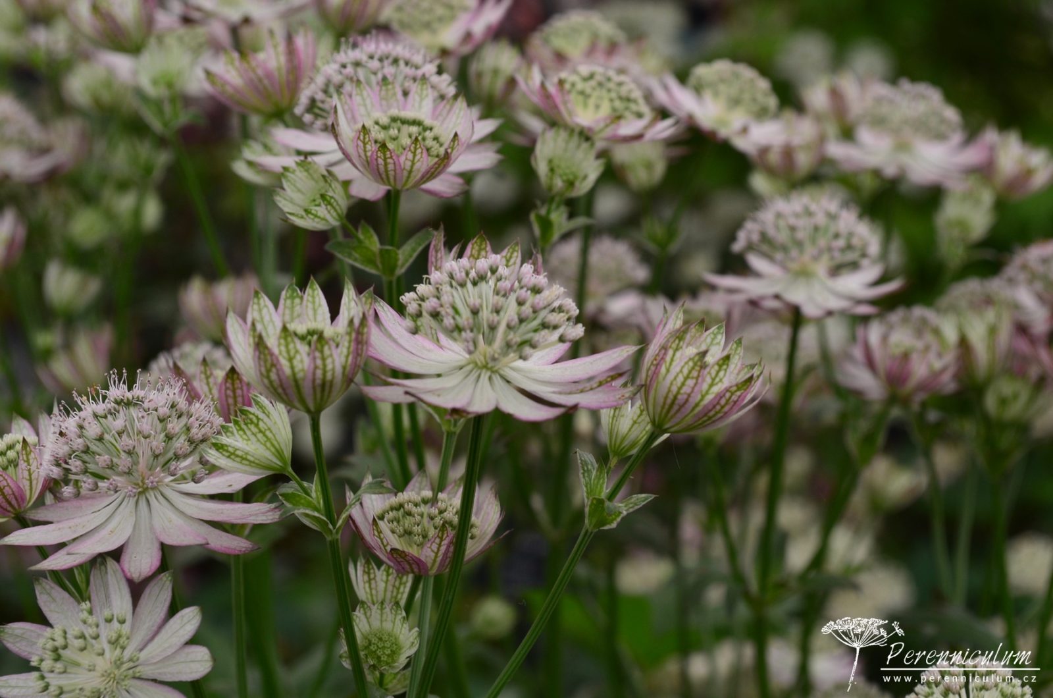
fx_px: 1970
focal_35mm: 68
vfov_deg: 20.1
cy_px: 349
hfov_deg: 29.9
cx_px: 526
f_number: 8
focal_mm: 45
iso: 400
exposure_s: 1/60
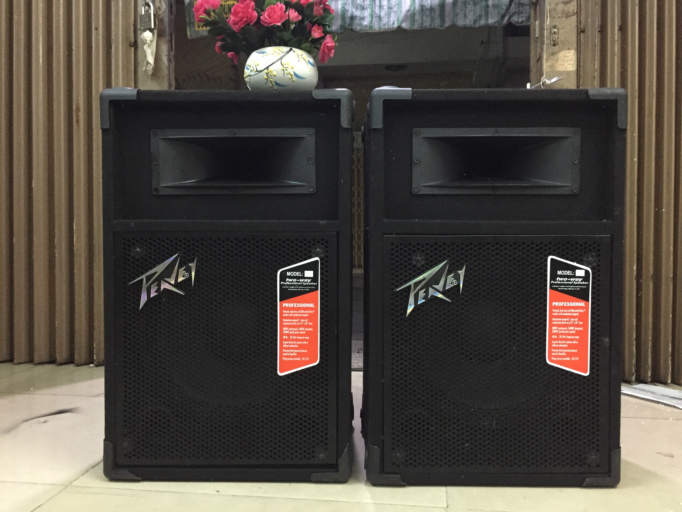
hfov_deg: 61.7
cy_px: 256
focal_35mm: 29
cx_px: 341
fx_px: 571
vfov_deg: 48.2
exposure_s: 1/17
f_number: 2.2
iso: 320
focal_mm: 4.15
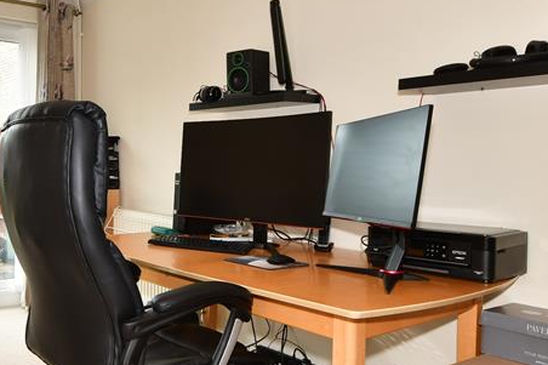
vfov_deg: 38.8
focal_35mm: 34
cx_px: 113
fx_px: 517
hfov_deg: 52.4
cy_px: 175
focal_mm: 10
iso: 200
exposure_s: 1/30
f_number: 8
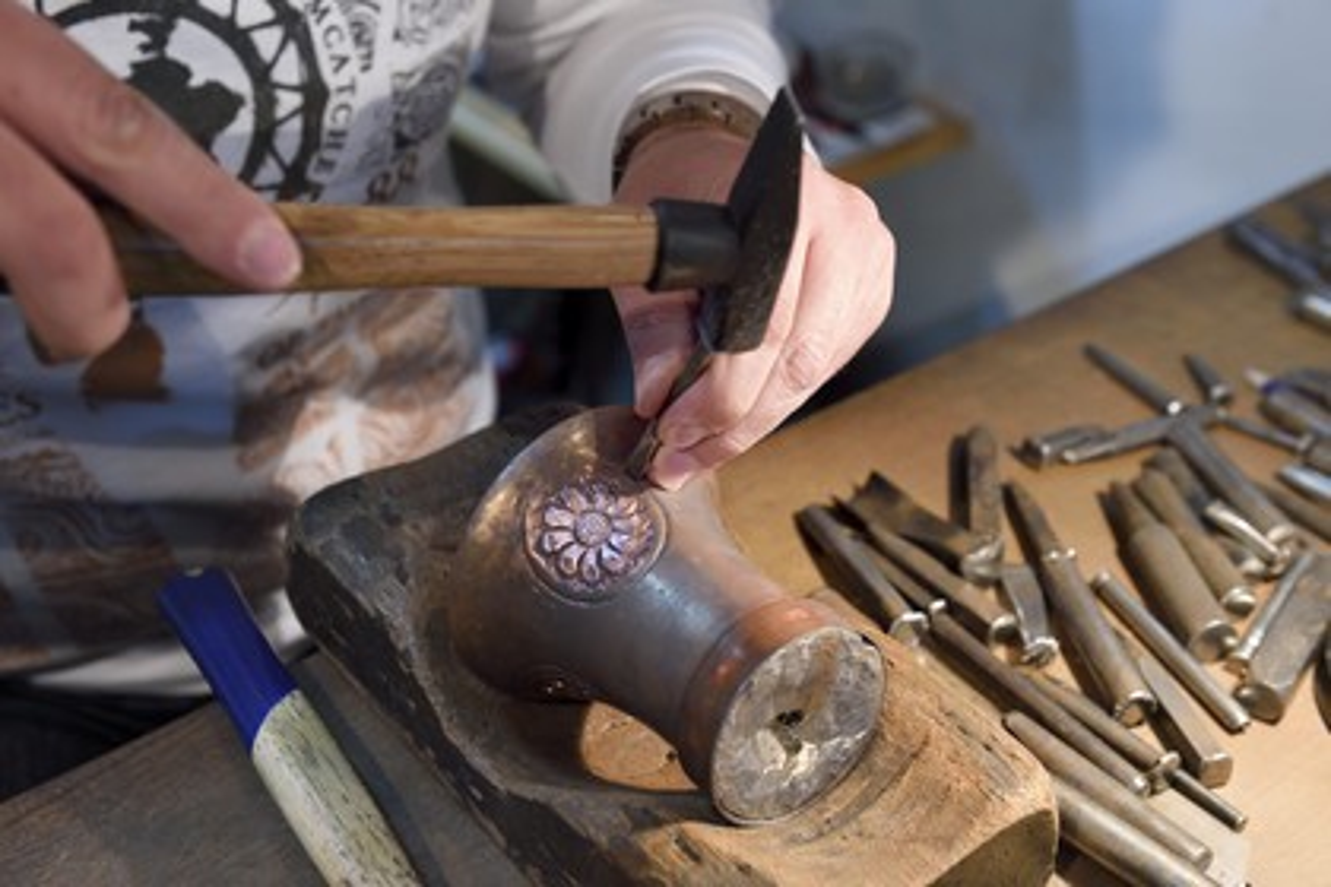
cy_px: 444
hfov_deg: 39.6
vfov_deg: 27.0
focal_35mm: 50
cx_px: 666
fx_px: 1848
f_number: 5
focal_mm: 50
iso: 1600
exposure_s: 1/50
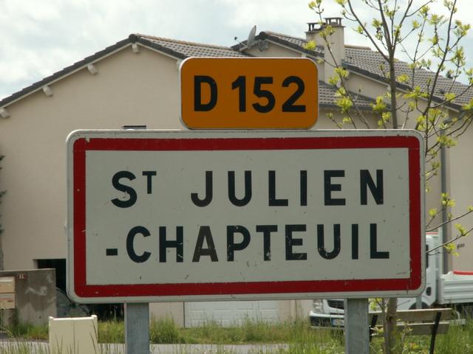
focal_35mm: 184
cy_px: 177
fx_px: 2514
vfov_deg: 8.1
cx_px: 236
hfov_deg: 10.7
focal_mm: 30.06
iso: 50
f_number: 7.1
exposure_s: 1/160
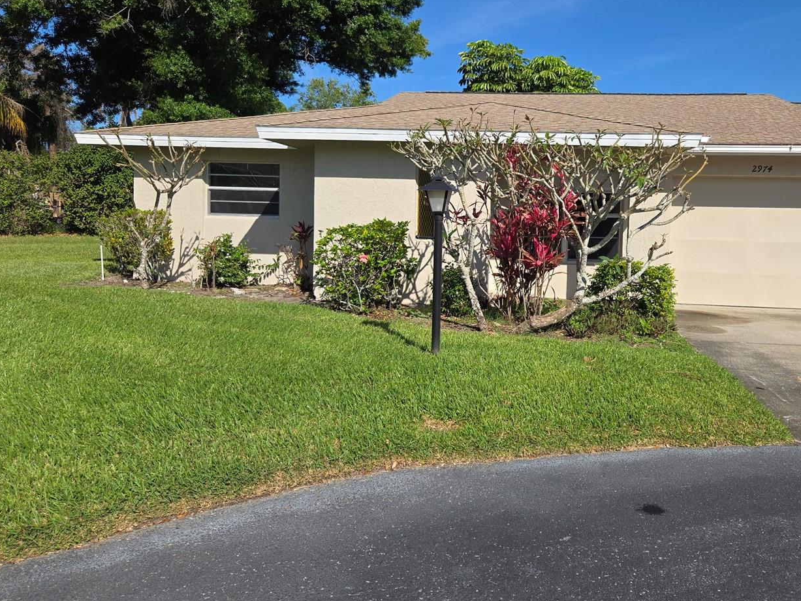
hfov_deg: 59.2
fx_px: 694
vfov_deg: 46.7
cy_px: 263
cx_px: 498
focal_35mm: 30
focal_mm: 5.4
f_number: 1.8
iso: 25
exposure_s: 1/2404
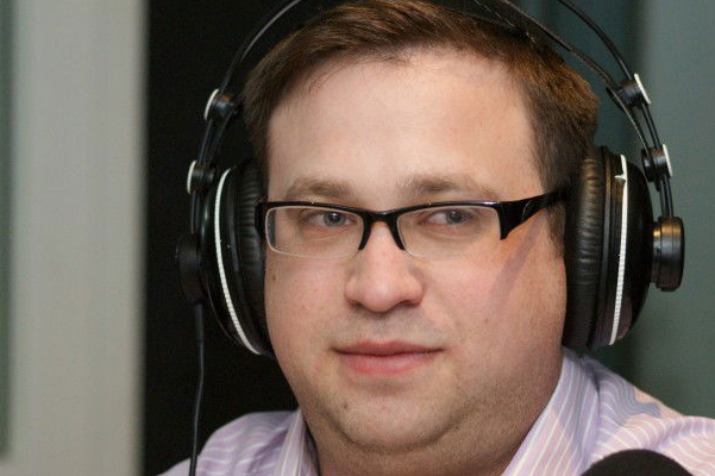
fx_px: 4679
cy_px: 218
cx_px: 435
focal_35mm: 236
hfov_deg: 8.7
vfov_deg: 5.8
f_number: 2.8
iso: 400
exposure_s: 1/125
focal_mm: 105
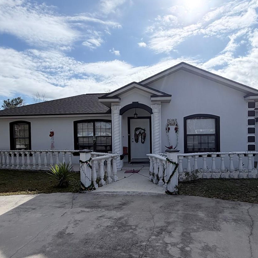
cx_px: 143
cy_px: 138
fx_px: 202
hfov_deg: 64.8
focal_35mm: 24
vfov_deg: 65.0
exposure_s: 1/1848
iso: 25
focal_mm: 2.22
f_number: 2.2
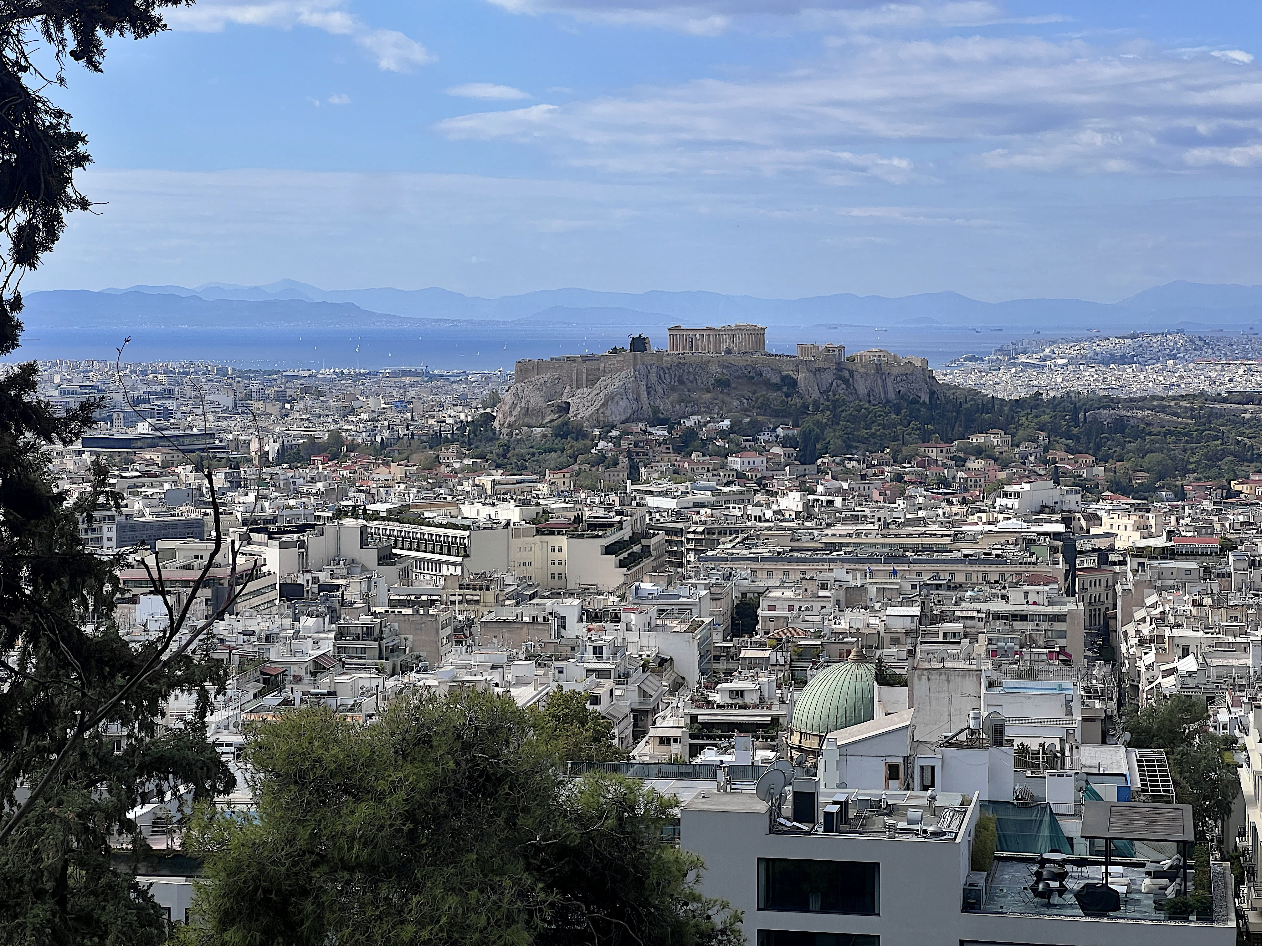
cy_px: 473
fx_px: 2807
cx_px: 631
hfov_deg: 25.3
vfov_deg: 19.1
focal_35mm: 77
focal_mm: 9
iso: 32
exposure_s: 1/1193
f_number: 2.8
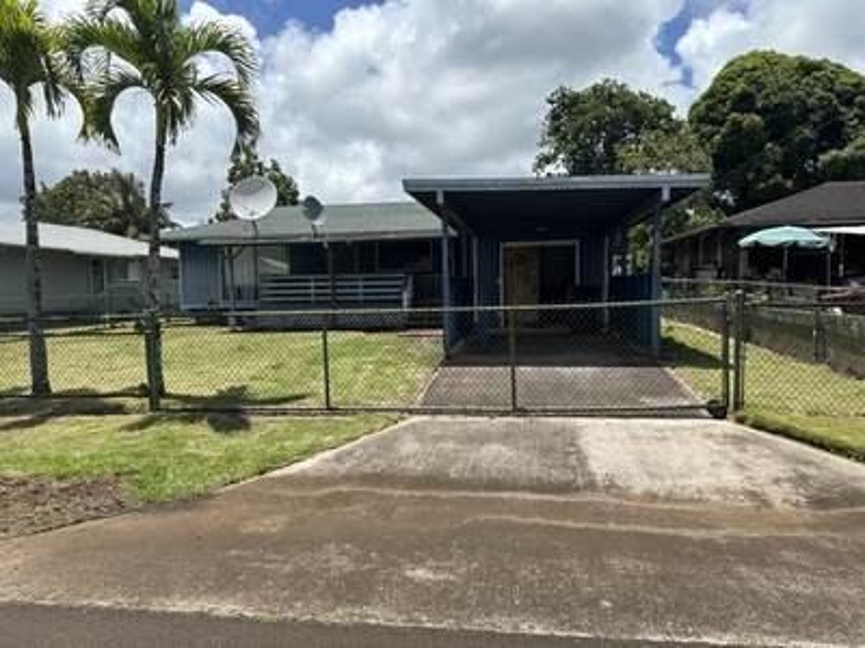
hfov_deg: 71.6
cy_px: 324
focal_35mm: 24
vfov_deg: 56.8
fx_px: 600
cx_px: 432
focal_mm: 6.86
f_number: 1.78
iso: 80
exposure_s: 1/5263
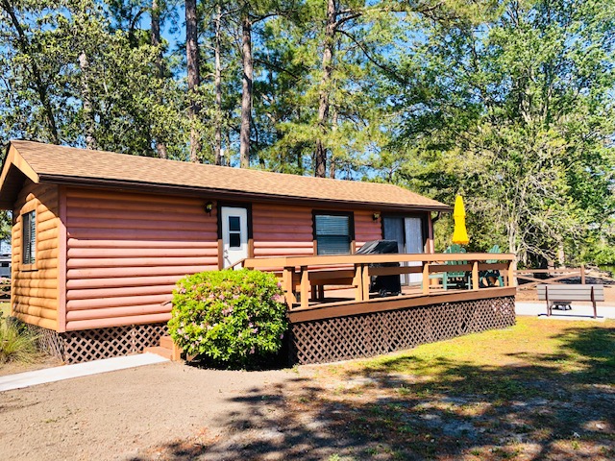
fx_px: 497
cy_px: 230
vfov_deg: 49.7
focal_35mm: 28
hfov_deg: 63.4
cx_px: 308
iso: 20
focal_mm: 4
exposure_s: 1/827
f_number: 1.8
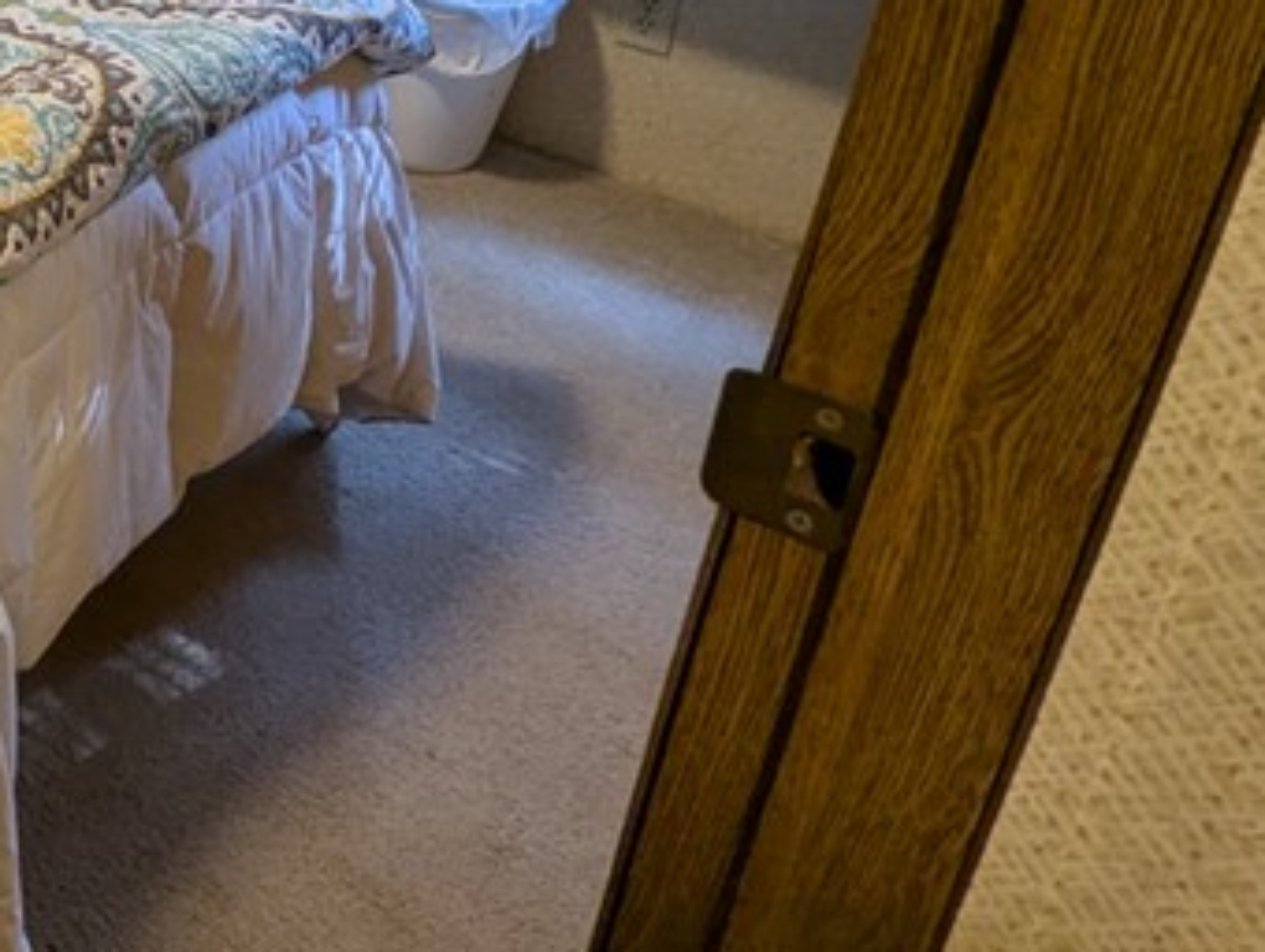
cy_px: -216
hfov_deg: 27.7
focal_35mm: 48
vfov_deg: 26.6
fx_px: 1757
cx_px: -612
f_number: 2.2
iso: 83
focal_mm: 2.35
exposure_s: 1/24
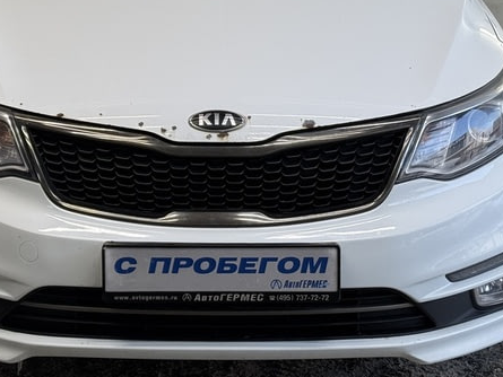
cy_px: 62
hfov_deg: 20.2
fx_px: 1410
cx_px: 203
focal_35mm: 97
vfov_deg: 15.1
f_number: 1.78
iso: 50
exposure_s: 1/163
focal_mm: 6.76
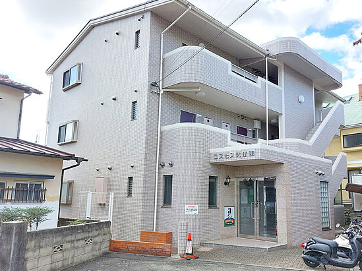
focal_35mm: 28
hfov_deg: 63.4
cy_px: 115
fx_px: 293
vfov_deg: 49.5
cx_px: 193
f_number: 1.8
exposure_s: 1/156
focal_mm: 5.23
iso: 25
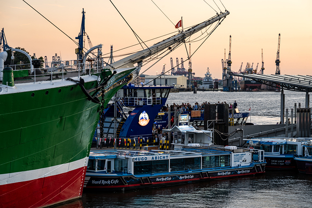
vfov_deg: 15.5
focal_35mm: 88
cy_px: 104
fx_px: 763
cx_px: 156
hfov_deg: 23.1
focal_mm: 88
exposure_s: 1/8
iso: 100
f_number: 8
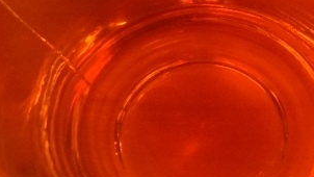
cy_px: -5
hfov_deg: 14.3
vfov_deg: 8.1
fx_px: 1241
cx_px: 264
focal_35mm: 149
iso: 2000
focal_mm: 28
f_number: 4.5
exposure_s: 1/60
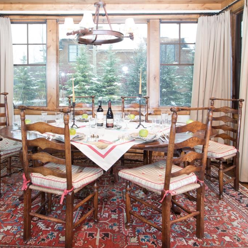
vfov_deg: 59.1
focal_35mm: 27
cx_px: 104
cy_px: 124
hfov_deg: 58.8
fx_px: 219
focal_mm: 21
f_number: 8
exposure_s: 1/5
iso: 100
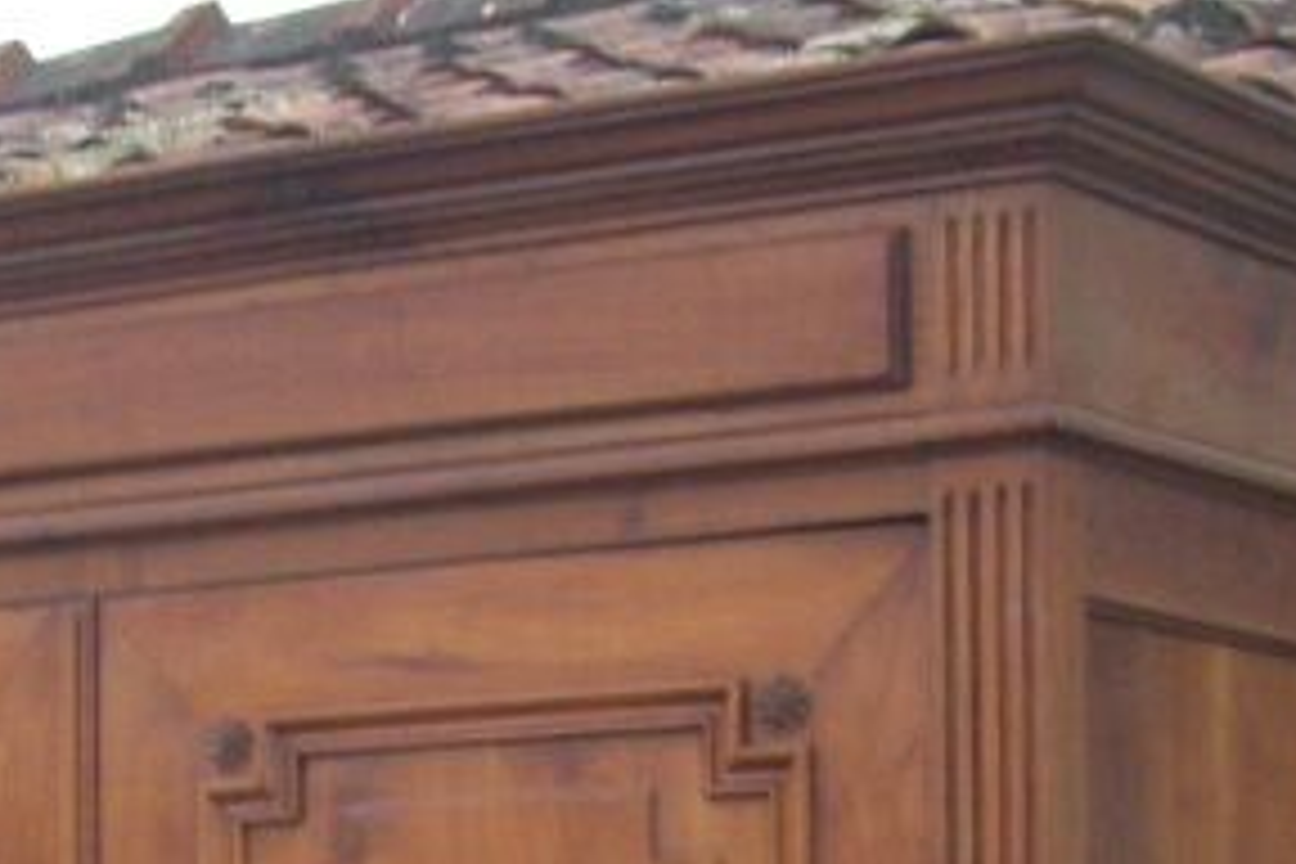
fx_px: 5328
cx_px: -166
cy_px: 1701
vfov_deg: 8.8
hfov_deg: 13.6
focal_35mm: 148
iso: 80
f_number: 8.8
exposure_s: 1/60
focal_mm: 5.7
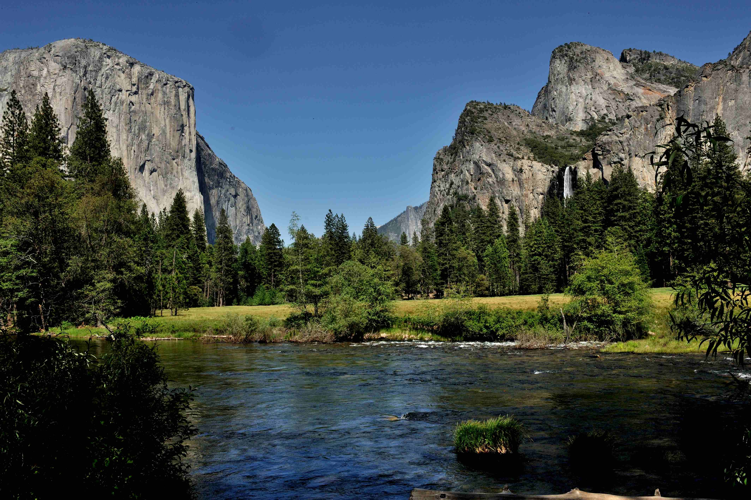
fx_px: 667
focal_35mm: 32
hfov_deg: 58.7
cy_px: 250
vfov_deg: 41.1
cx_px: 376
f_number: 14
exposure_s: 1/800
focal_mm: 32
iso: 400
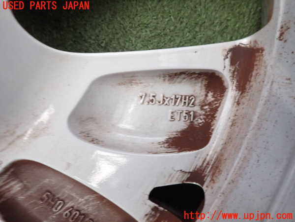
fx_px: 213
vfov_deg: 54.9
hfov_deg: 69.4
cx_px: 148
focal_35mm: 25
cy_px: 111
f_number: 2
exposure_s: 1/30
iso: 500
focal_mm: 4.5
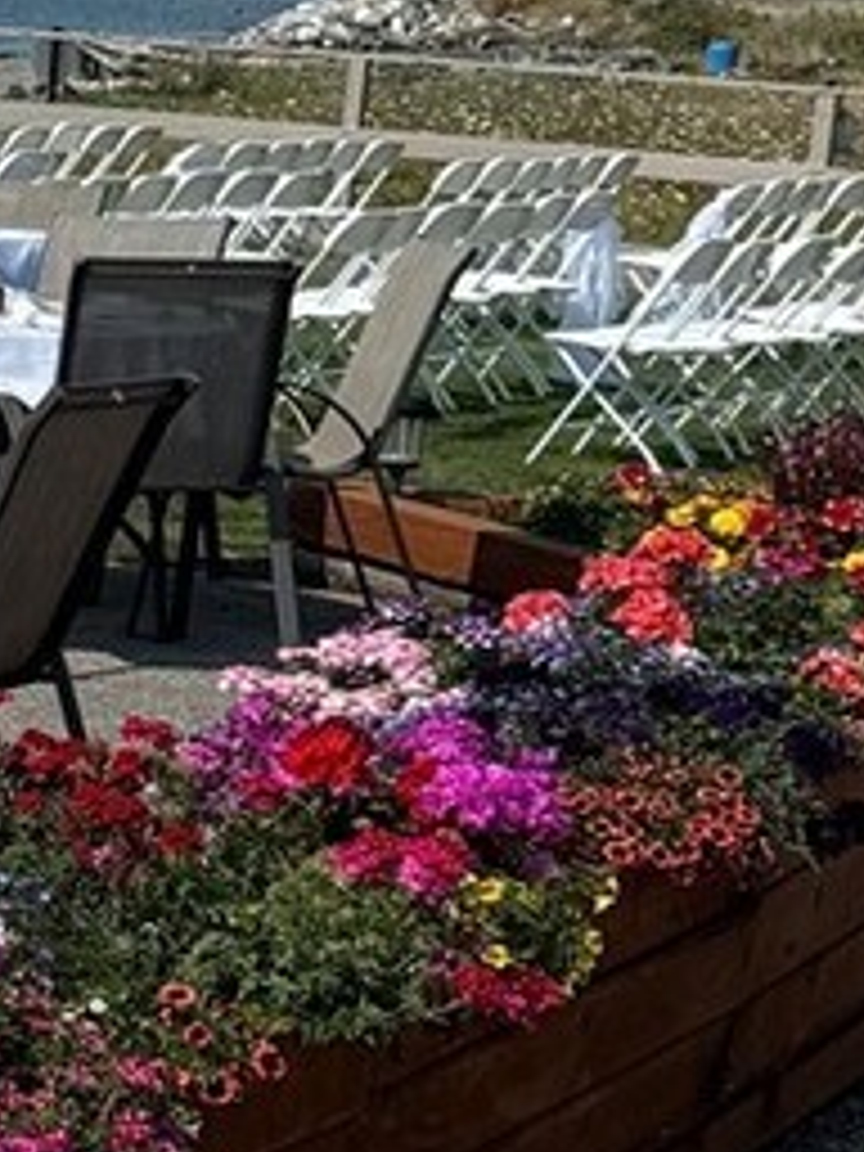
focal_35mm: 135
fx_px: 4493
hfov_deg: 9.5
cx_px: -1372
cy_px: 603
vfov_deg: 14.6
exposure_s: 1/7092
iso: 80
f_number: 1.78
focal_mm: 6.76
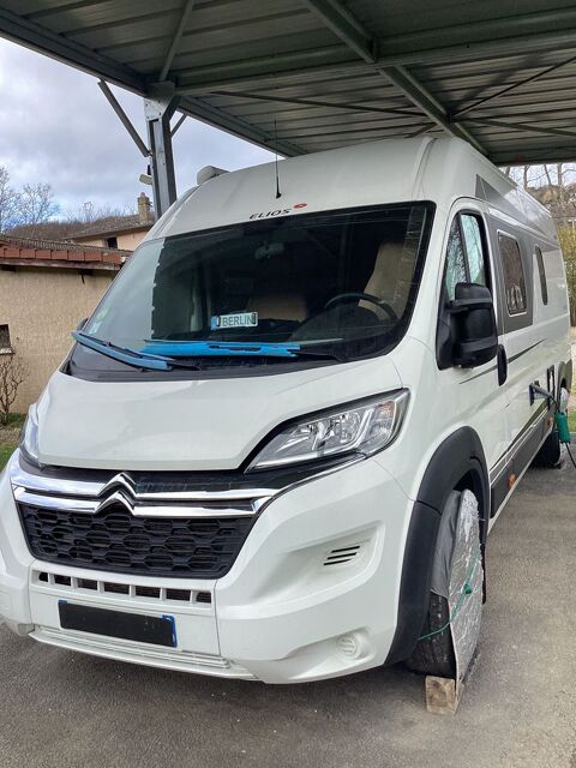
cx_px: 288
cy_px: 384
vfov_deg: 58.4
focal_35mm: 31
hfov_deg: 45.4
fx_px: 688
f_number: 2.4
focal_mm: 3.3
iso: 25
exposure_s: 1/436
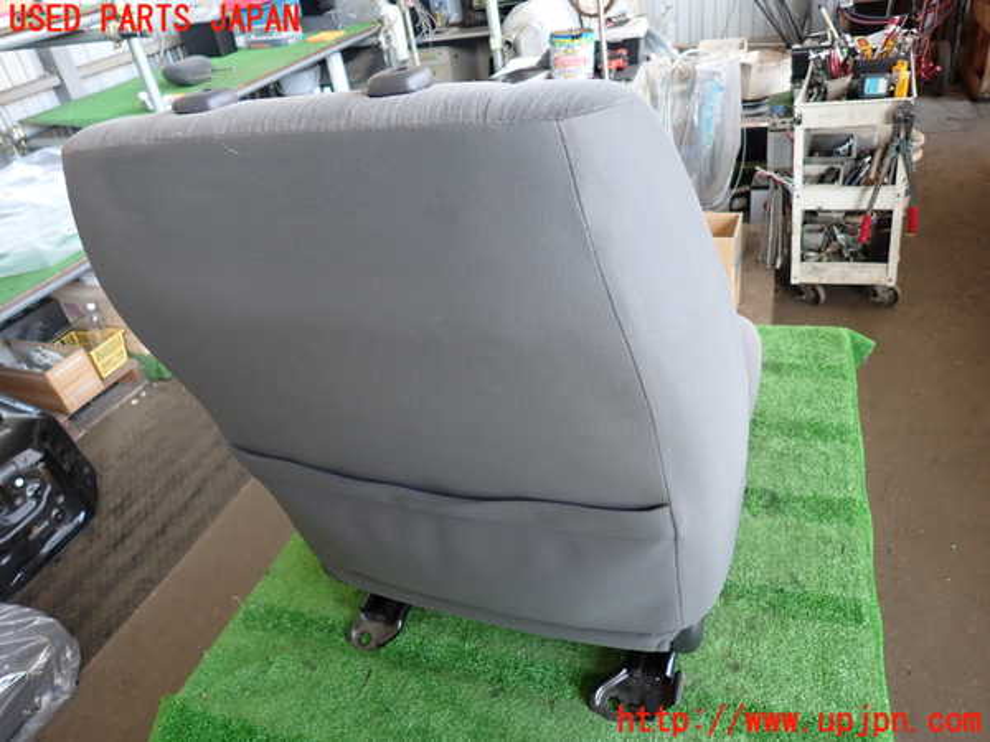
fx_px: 715
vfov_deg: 54.9
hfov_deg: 69.4
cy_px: 371
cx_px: 495
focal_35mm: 25
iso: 160
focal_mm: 4.5
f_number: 2
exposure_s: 1/60
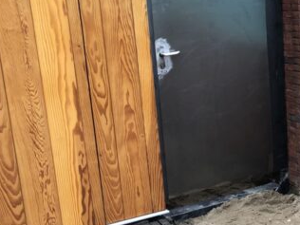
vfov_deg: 21.6
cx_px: 351
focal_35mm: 68
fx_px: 589
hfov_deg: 25.8
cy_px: 125
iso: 32
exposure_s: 1/120
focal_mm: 3.99
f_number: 1.8
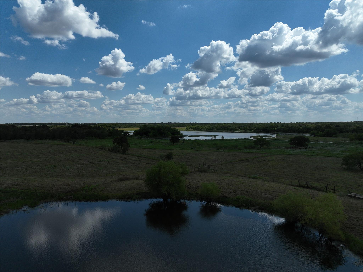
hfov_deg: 71.6
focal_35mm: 24
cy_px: 136
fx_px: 252
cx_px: 182
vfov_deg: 56.8
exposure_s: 1/5000
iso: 110
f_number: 2.8
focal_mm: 12.29
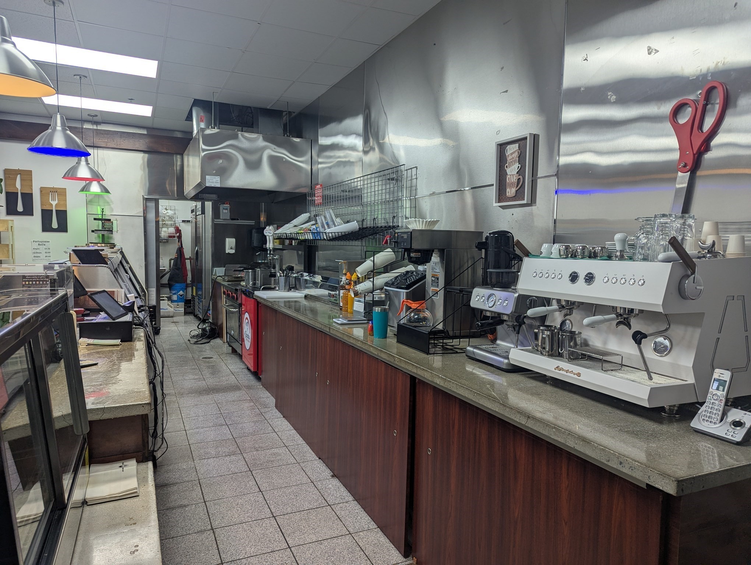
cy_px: 282
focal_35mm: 24
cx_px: 376
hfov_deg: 71.5
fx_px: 521
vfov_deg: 56.9
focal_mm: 6.81
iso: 31
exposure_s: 1/60
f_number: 1.85
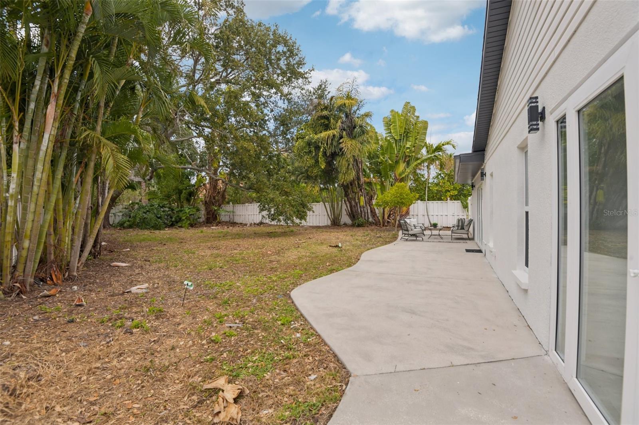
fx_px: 284
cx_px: 320
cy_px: 212
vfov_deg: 73.7
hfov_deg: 96.7
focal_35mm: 16
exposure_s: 1/800
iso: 400
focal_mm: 16
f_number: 8
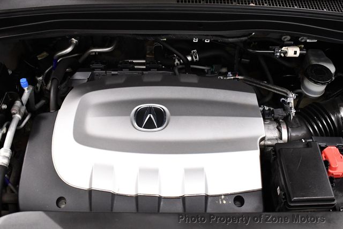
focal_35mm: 36
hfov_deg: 53.1
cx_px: 172
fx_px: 343
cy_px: 114
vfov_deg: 36.9
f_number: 3.5
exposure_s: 1/125
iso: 2800
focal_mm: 18
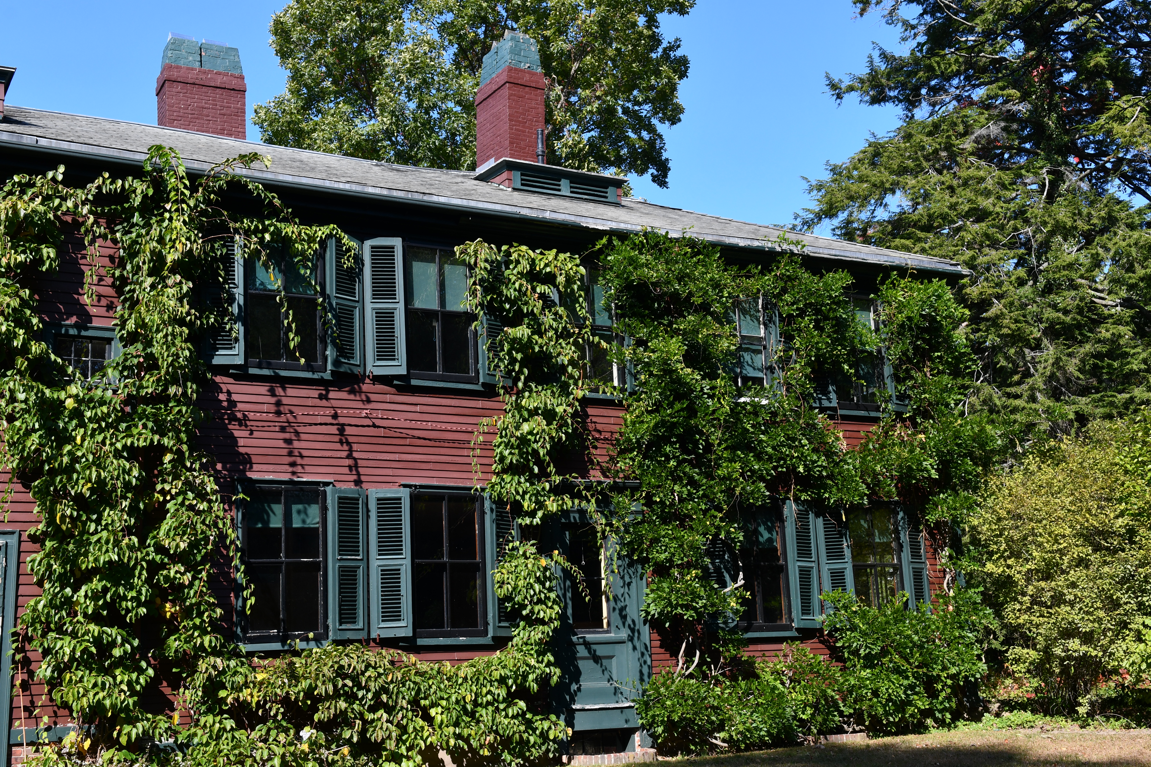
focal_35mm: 42
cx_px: 576
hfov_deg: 46.4
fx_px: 1343
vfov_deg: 31.9
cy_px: 384
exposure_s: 1/250
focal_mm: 28
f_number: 8
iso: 180
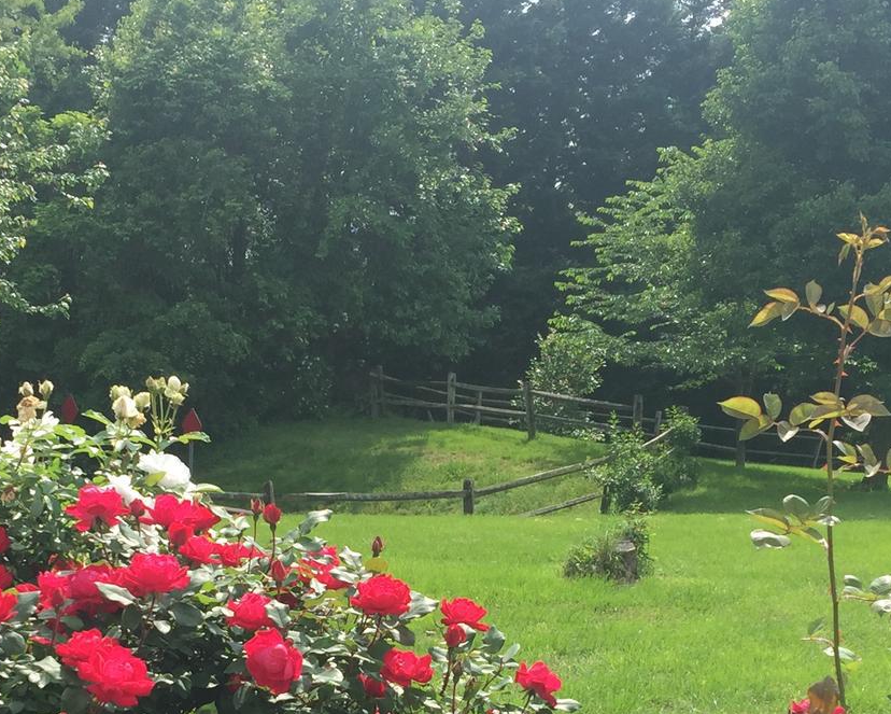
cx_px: 397
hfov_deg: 27.1
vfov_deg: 21.2
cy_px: 699
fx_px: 1847
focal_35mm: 70
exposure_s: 1/1041
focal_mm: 4.15
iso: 32
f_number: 2.2
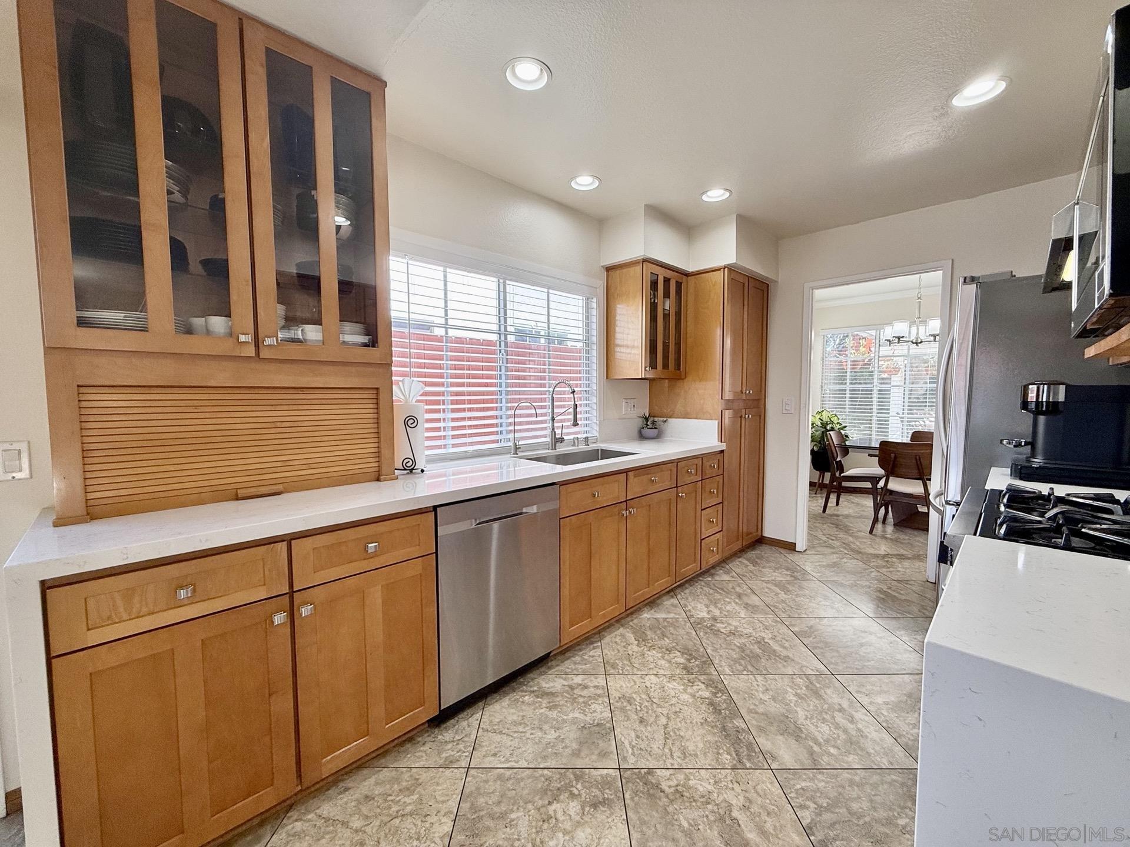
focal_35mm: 14
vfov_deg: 85.7
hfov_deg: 102.1
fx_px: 457
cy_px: 424
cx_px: 565
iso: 64
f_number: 2.2
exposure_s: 1/144
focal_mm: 2.22
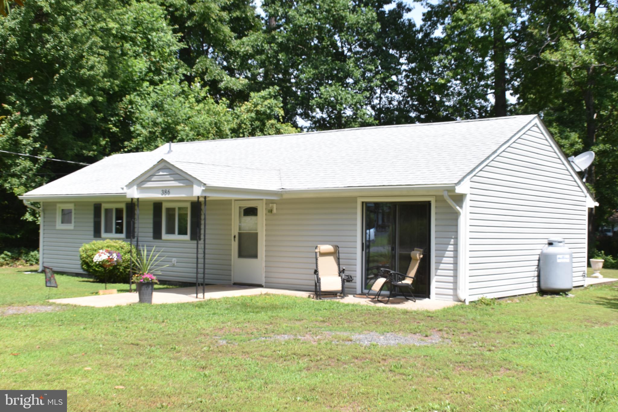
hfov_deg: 61.9
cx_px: 309
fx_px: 515
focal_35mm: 30
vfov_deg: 43.6
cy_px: 206
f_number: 8
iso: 400
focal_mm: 20
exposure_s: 1/250
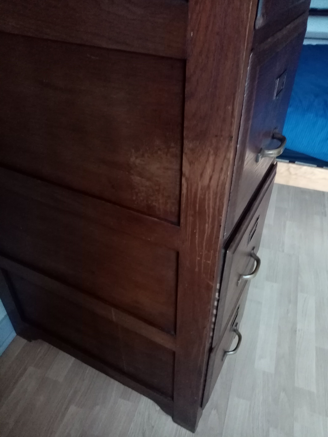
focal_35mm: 26
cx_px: 164
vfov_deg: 67.3
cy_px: 218
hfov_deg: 53.1
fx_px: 328
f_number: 1.8
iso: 980
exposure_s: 1/20
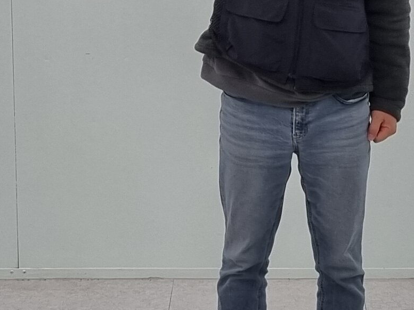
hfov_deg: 14.6
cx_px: 272
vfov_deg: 10.7
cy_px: -104
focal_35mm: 135
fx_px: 1614
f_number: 1.8
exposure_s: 1/120
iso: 64
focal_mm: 5.4
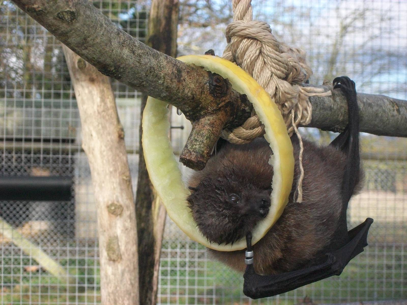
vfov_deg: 15.4
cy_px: 152
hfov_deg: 20.4
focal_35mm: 96
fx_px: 1129
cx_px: 204
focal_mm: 17.1
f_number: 5.2
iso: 314
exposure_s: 1/500
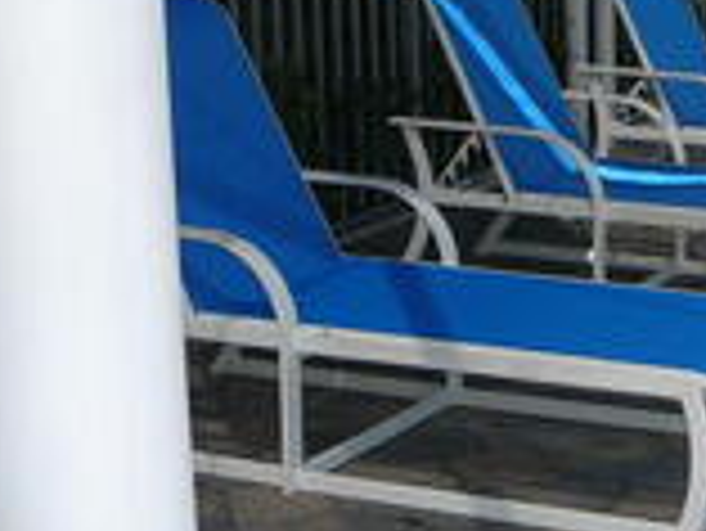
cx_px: 827
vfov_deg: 16.4
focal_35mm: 89
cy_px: 32
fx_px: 1817
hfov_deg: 20.7
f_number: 5
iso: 80
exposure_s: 1/400
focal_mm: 5.2
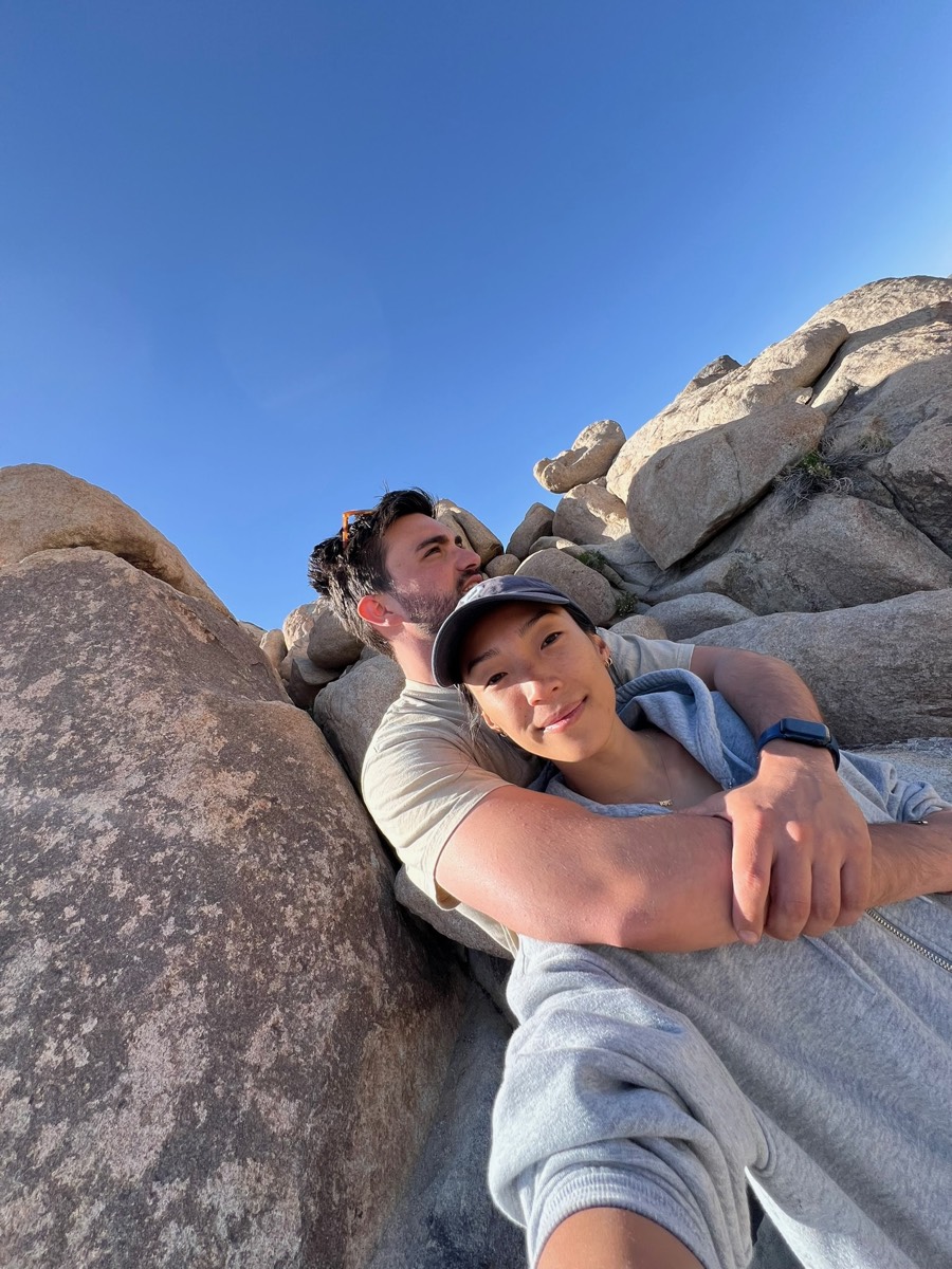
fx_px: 477
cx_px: 476
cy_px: 634
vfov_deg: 106.2
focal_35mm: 13
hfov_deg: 89.9
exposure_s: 1/717
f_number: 1.8
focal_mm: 1.57
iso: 32
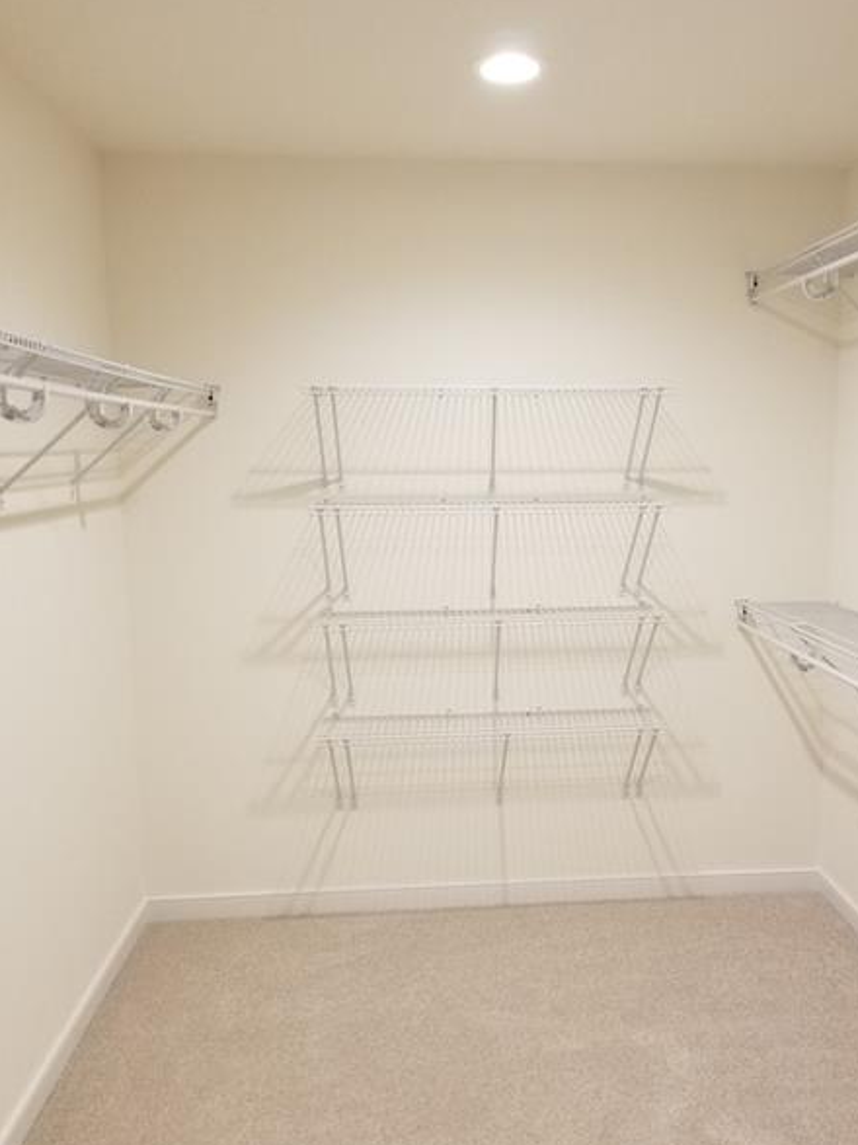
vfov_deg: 53.7
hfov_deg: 41.5
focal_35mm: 34
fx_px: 1124
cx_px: 526
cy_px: 673
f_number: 1.7
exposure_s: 1/30
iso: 160
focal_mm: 4.25
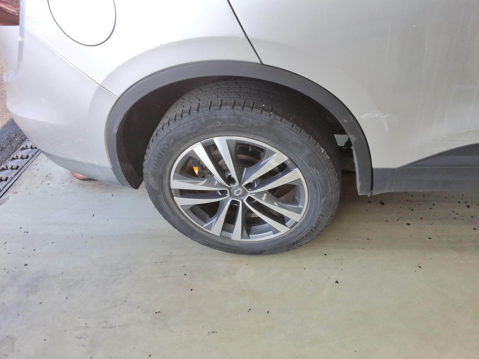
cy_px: 180
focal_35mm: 28
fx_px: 387
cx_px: 240
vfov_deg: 49.7
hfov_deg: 63.4
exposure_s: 1/123
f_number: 1.9
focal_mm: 2.91
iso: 32
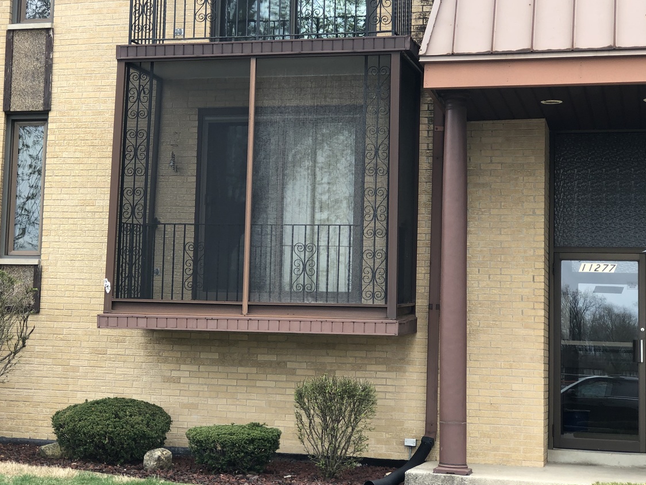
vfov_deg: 20.1
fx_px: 1362
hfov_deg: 26.6
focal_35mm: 73
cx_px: 239
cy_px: 189
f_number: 2.8
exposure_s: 1/121
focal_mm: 6.6
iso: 20
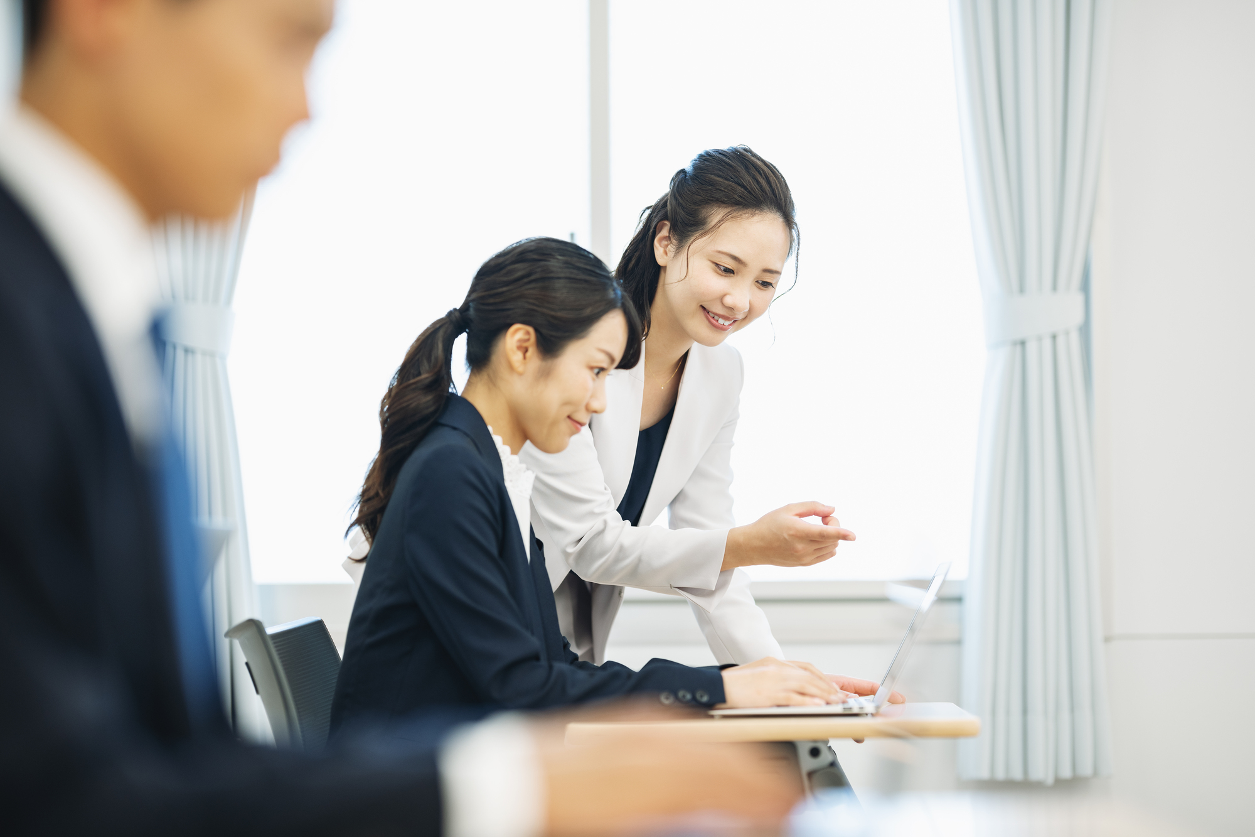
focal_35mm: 105
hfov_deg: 19.5
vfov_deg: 13.0
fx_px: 3660
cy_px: 418
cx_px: 628
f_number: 1.8
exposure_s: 1/200
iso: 250
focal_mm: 105
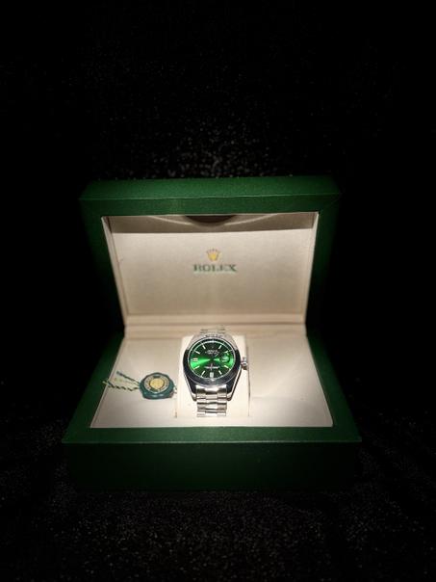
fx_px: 403
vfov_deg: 71.6
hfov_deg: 56.8
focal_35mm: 24
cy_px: 291
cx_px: 218
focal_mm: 6.76
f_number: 1.78
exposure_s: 1/117
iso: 200
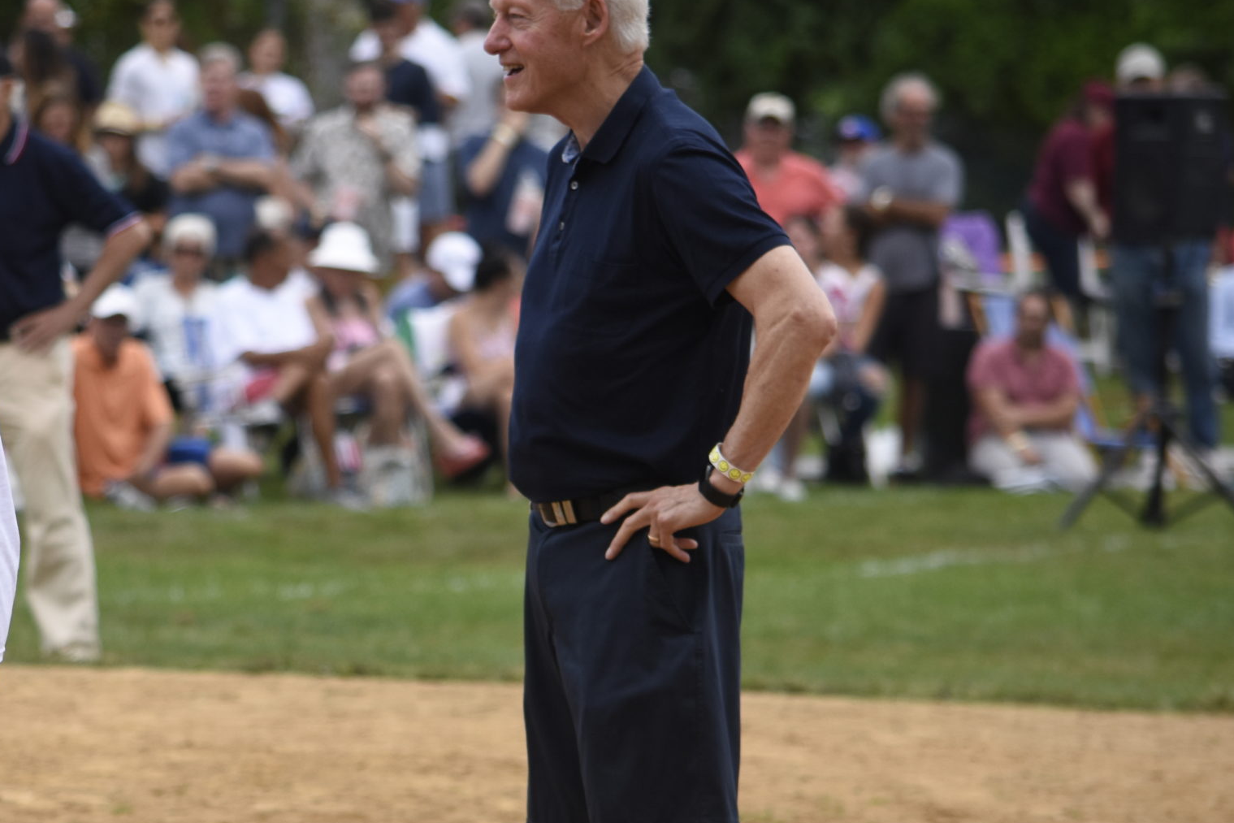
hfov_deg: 5.3
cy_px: 573
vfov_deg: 3.5
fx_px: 13432
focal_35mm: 392
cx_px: 305
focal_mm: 155
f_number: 5
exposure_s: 1/1250
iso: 400
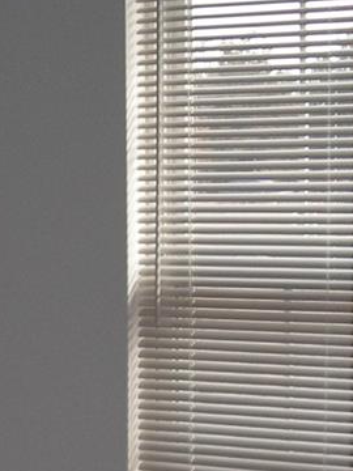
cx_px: -116
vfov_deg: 11.8
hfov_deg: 9.0
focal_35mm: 162
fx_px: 2203
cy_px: 616
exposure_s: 1/60
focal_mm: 6.3
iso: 61
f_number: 3.2
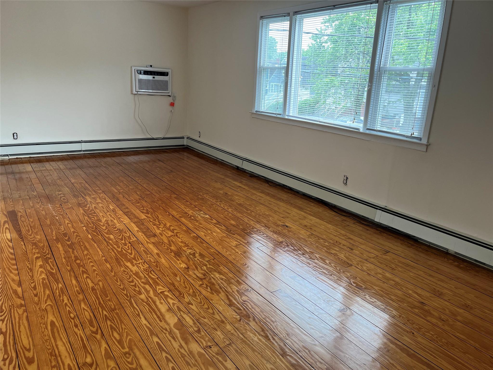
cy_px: 185
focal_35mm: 26
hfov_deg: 67.3
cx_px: 246
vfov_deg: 53.1
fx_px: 370
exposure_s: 1/120
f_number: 1.6
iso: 80
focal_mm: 5.1
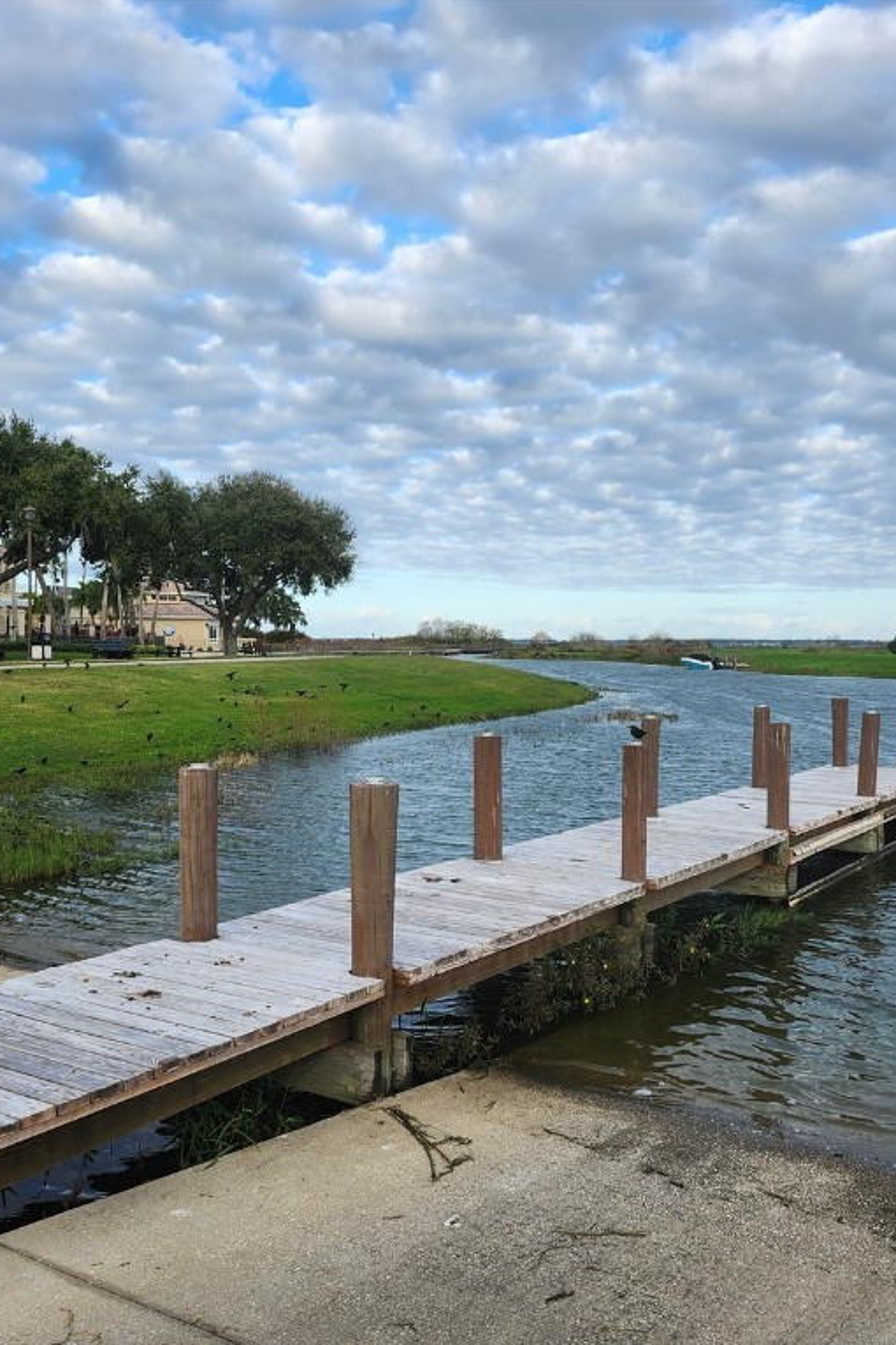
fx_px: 1195
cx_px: 485
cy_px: 672
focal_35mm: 32
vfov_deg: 58.7
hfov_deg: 41.1
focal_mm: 5.54
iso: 25
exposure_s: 1/664
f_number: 1.8
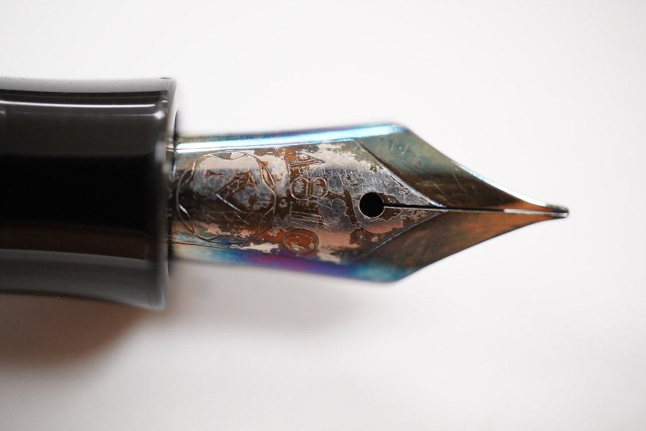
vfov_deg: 29.9
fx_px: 807
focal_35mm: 45
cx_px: 323
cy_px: 216
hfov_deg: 43.6
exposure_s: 1/200
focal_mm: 30
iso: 2500
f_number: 5.6
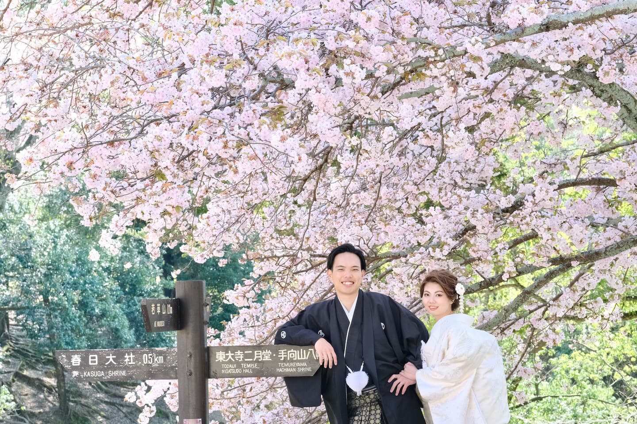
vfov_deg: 14.4
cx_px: 318
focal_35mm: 95
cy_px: 212
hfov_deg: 21.5
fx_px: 1681
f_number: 8
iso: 1600
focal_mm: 63.4
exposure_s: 1/160
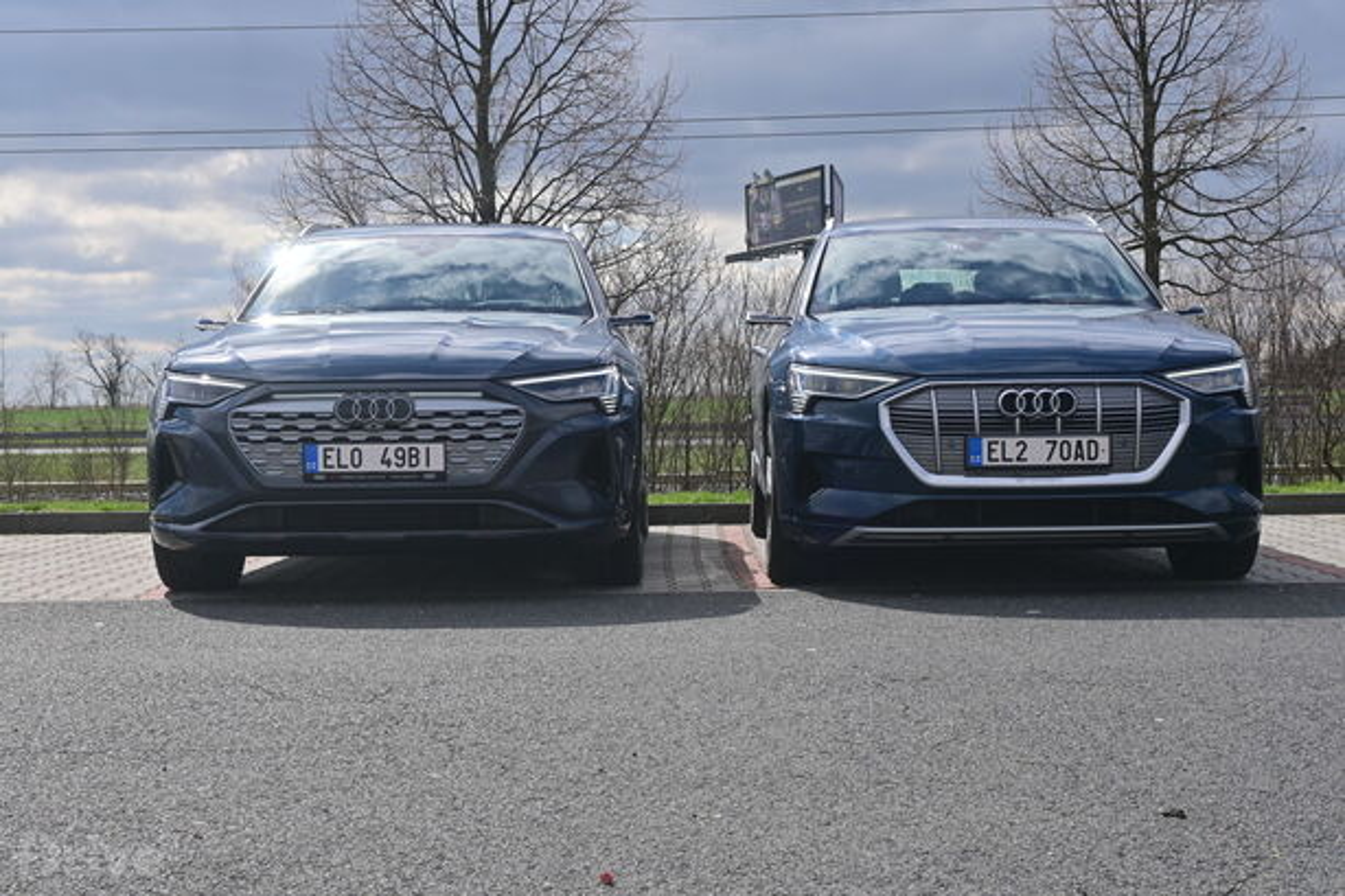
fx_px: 2073
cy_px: 448
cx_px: 672
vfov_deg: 24.4
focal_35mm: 56
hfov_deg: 35.9
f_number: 10
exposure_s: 1/400
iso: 100
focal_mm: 37
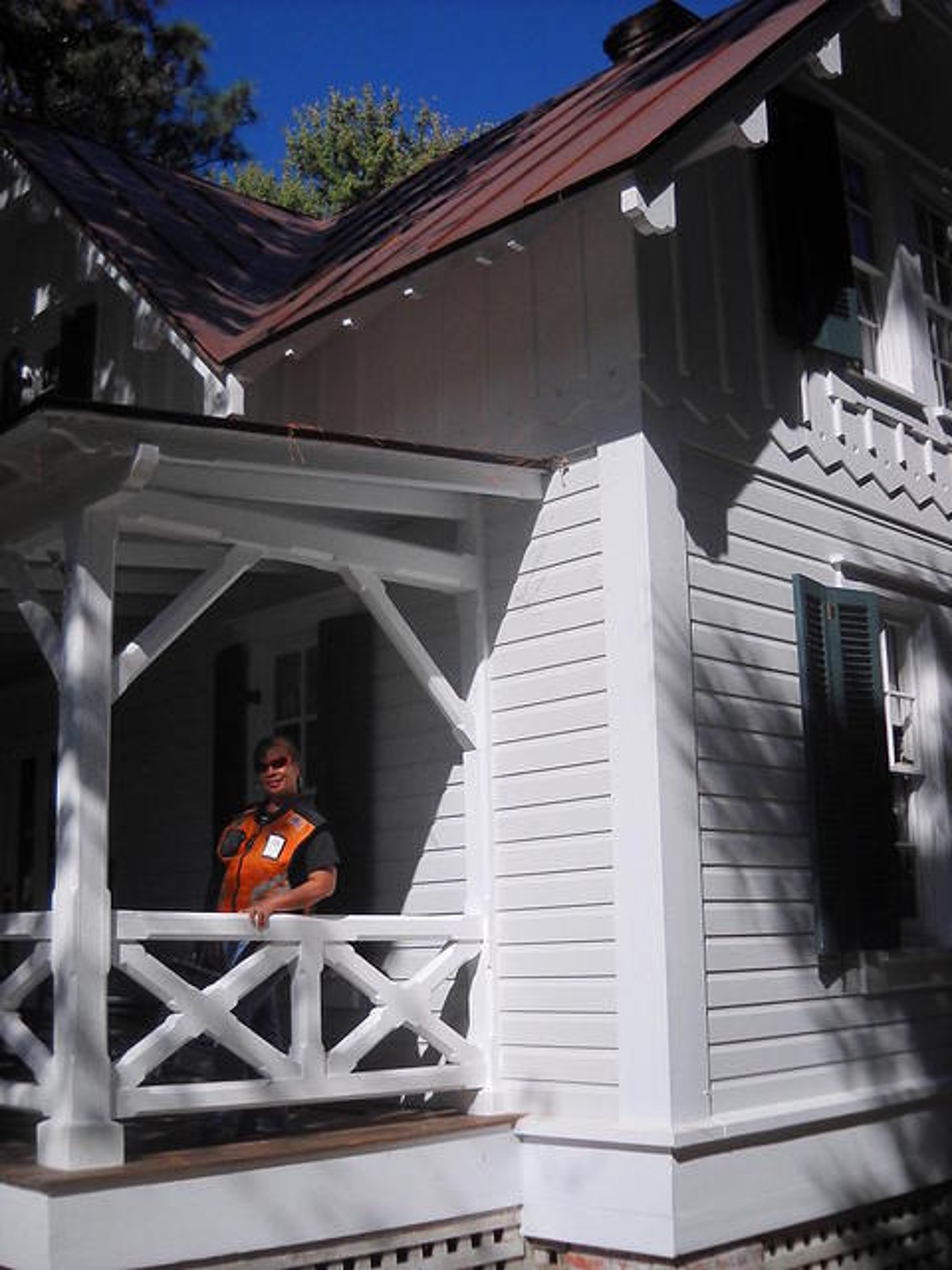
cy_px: 635
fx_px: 1503
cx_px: 476
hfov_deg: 35.1
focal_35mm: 41
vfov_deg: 45.8
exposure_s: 1/647
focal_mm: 6.72
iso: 64
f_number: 5.5
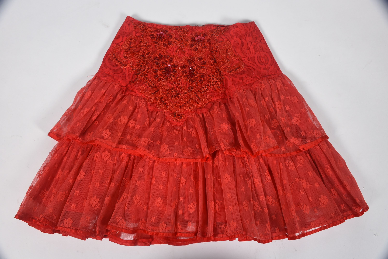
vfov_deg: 40.0
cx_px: 194
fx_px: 356
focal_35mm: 33
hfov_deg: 57.2
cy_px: 130
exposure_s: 1/125
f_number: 9
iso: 200
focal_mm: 22
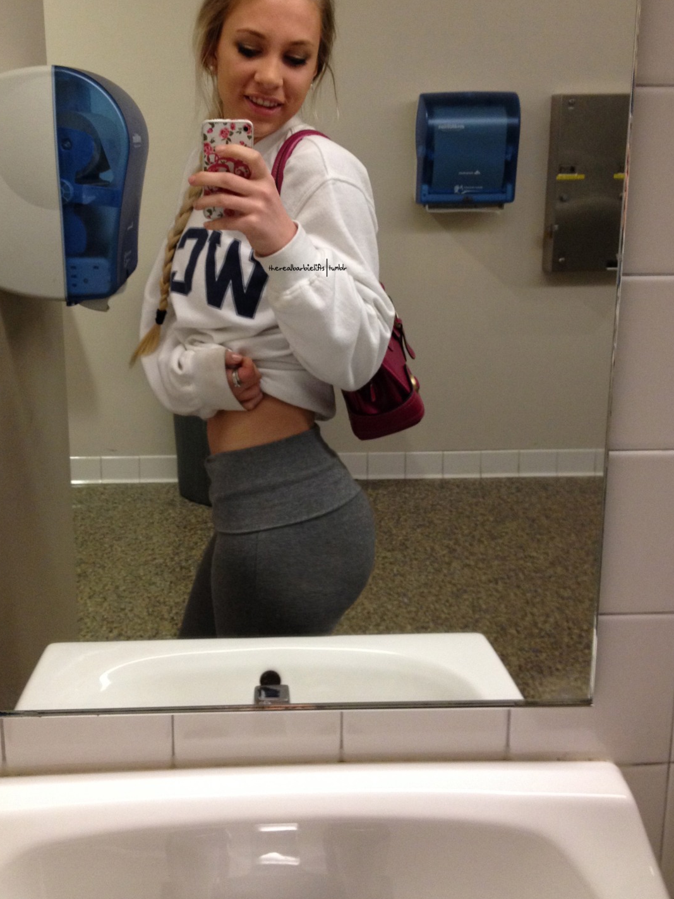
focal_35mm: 42
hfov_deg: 34.3
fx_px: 1091
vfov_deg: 44.6
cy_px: 365
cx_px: 286
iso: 160
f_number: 2.4
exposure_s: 1/20
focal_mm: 4.28
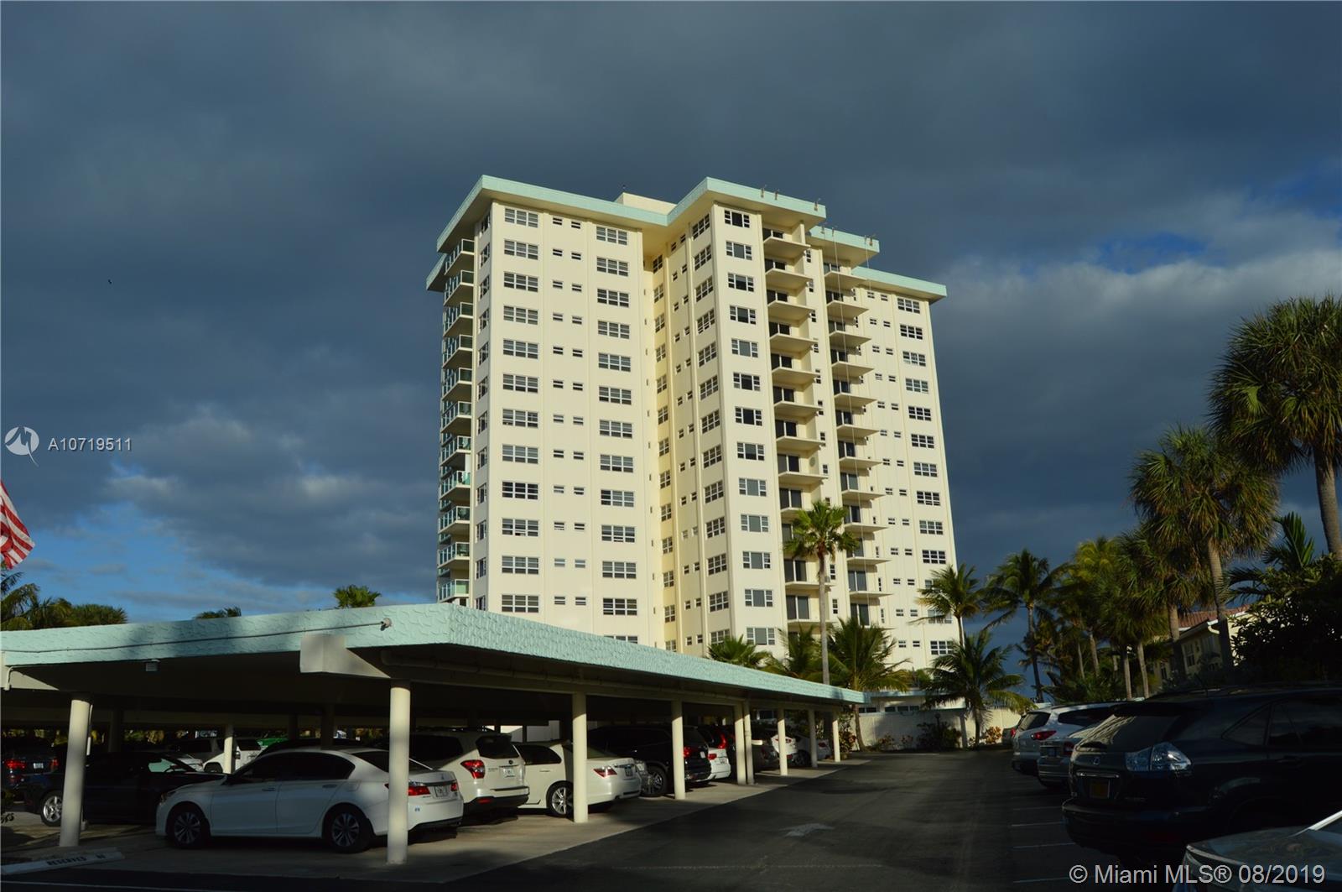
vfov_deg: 47.8
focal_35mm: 27
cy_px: 446
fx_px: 1005
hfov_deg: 67.4
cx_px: 671
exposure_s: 1/400
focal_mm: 18
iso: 100
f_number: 10
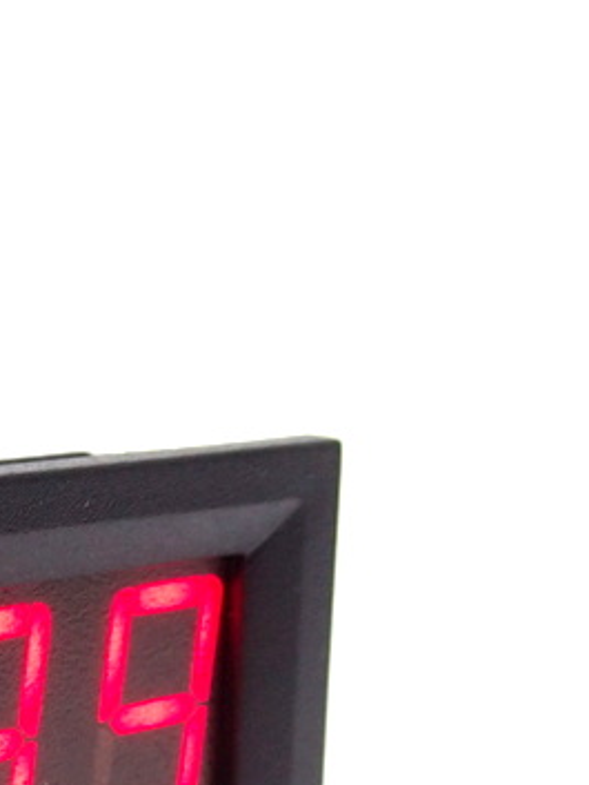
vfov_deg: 21.5
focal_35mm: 87
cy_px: 836
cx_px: -305
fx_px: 1973
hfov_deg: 15.6
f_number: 3.2
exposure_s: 1/30
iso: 200
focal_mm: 5.5
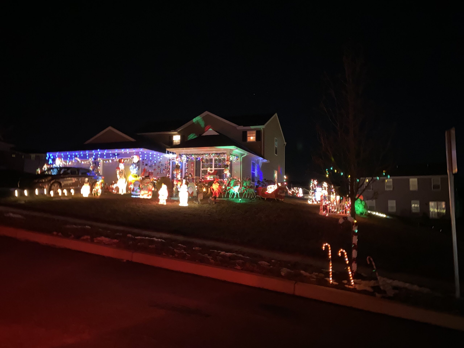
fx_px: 349
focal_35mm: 26
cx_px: 232
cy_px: 174
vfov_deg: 53.1
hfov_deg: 67.3
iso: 1250
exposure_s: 1/4
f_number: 1.8
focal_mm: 4.25
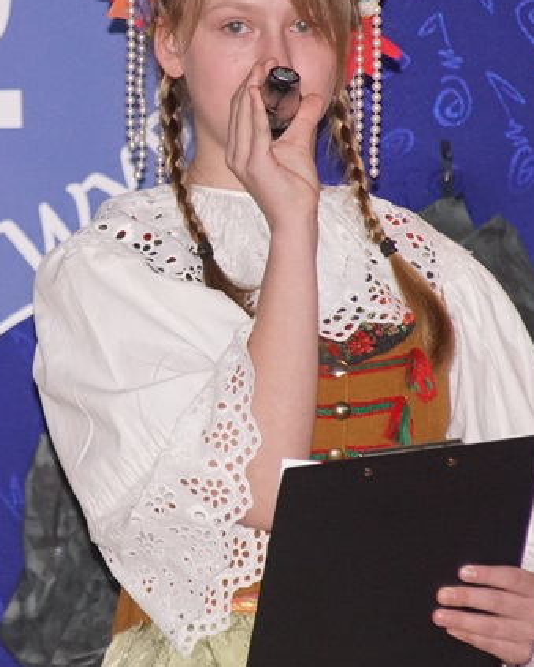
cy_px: 277
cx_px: 32
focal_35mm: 499
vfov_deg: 3.9
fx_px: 9847
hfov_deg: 3.1
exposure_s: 1/60
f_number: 5.6
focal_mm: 150
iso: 2000
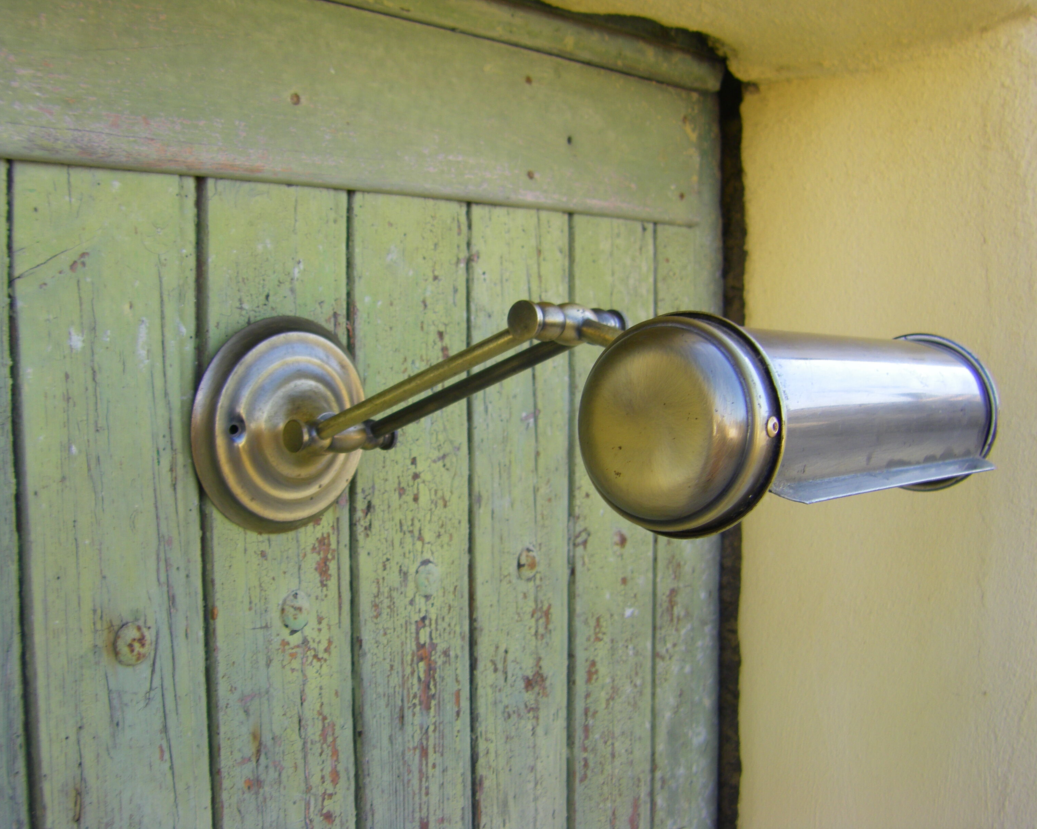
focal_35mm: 40
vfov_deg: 37.3
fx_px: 1228
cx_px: 518
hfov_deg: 45.8
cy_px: 413
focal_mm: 6.3
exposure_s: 1/80
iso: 64
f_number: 3.5
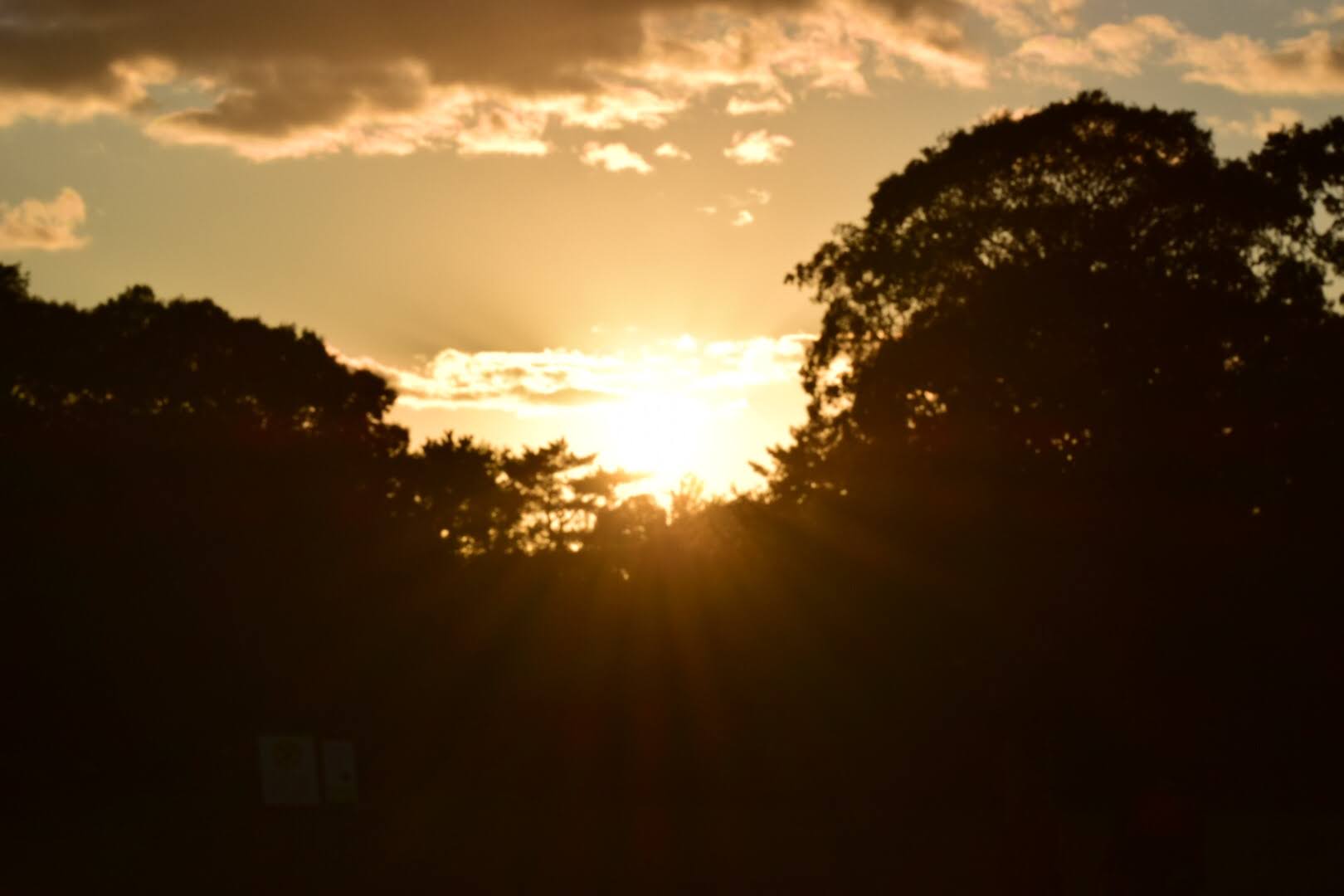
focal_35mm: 105
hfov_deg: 19.5
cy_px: 448
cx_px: 672
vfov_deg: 13.0
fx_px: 3920
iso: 200
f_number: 16
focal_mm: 70
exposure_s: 1/1000
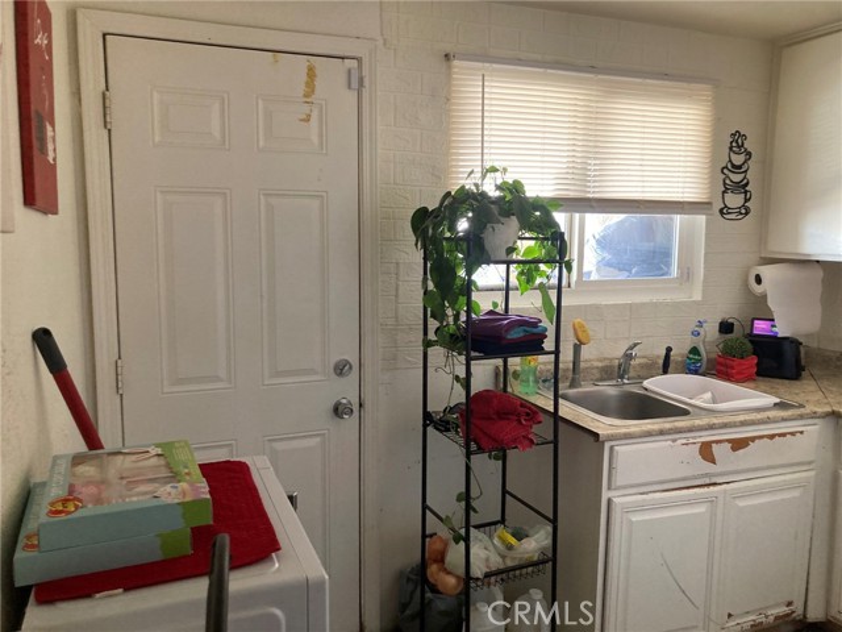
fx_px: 681
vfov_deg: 49.7
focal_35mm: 28
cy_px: 316
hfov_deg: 63.4
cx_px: 421
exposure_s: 1/60
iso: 200
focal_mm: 3.99
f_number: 1.8
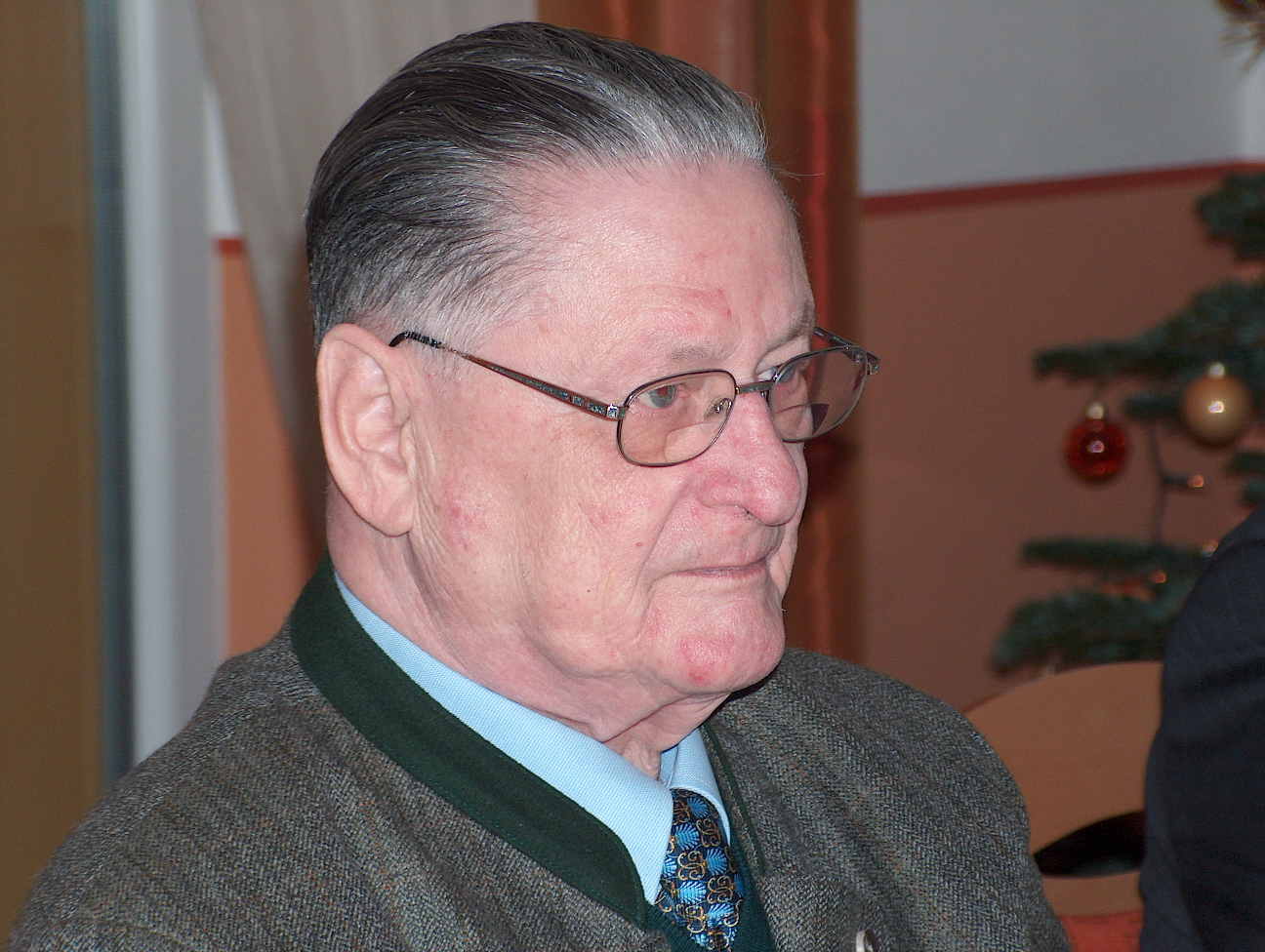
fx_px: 6807
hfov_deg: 10.6
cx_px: 632
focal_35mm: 186
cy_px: 476
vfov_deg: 8.0
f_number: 3
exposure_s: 1/180
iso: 111
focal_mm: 38.22
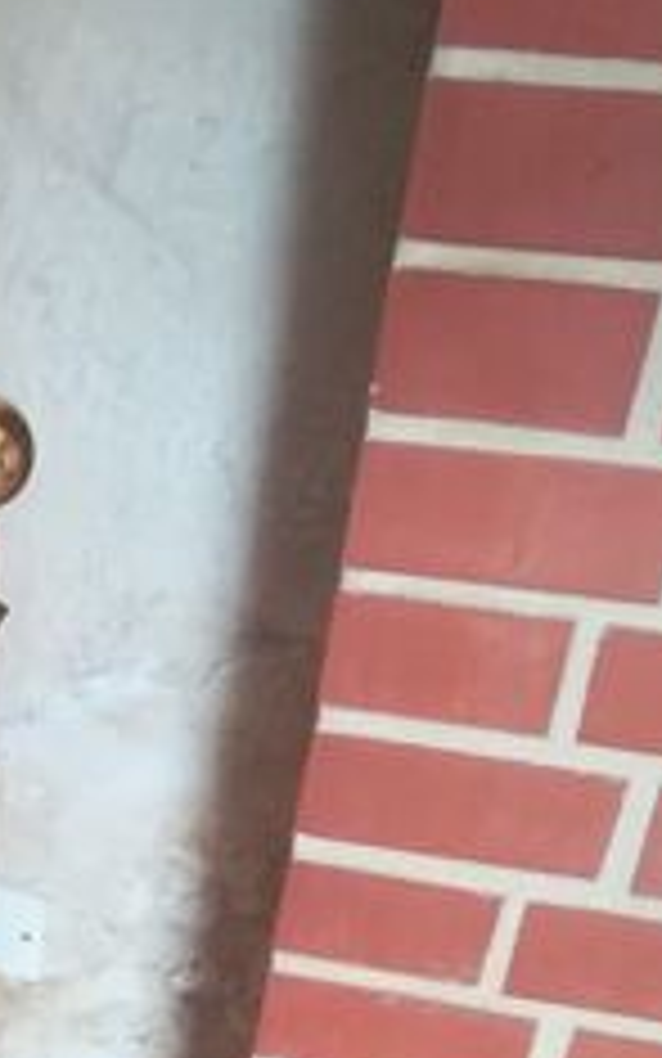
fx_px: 2164
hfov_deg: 16.2
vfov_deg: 25.7
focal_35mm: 75
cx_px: -279
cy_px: 1126
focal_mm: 3.83
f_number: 2.2
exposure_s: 1/14.3
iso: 640
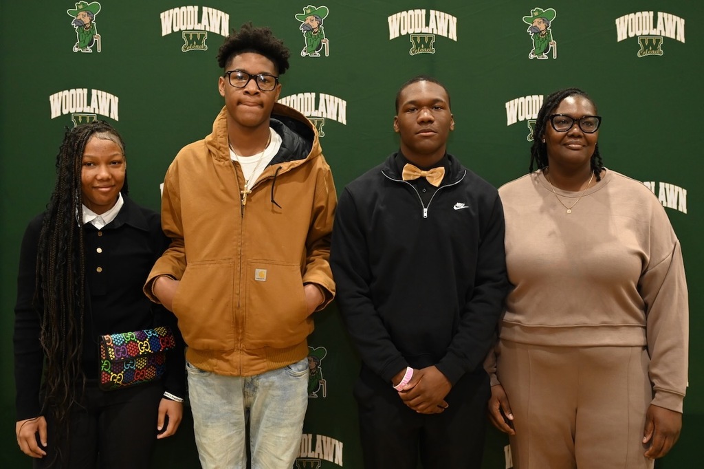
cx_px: 352
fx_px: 723
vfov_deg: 35.9
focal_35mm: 37
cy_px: 234
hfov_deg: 51.9
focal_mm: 37
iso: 3200
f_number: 5
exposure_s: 1/200
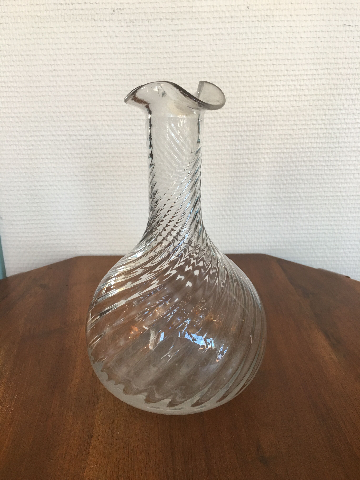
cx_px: 180
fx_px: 402
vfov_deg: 61.7
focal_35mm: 29
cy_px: 240
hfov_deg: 48.2
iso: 50
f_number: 2.2
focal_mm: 4.15
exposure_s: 1/33
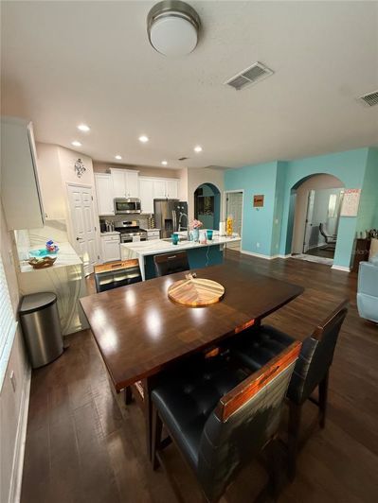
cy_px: 252
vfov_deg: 102.1
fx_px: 204
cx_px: 189
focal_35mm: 14
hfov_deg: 85.7
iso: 320
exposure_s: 1/71
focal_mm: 2.22
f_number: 2.2
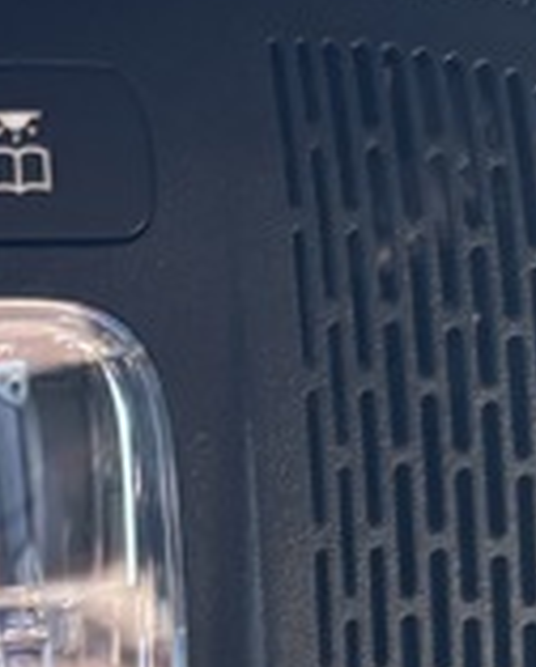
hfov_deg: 11.2
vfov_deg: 13.9
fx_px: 2553
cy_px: 1045
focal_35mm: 129
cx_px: -421
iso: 250
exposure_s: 1/60
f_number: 1.6
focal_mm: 5.96
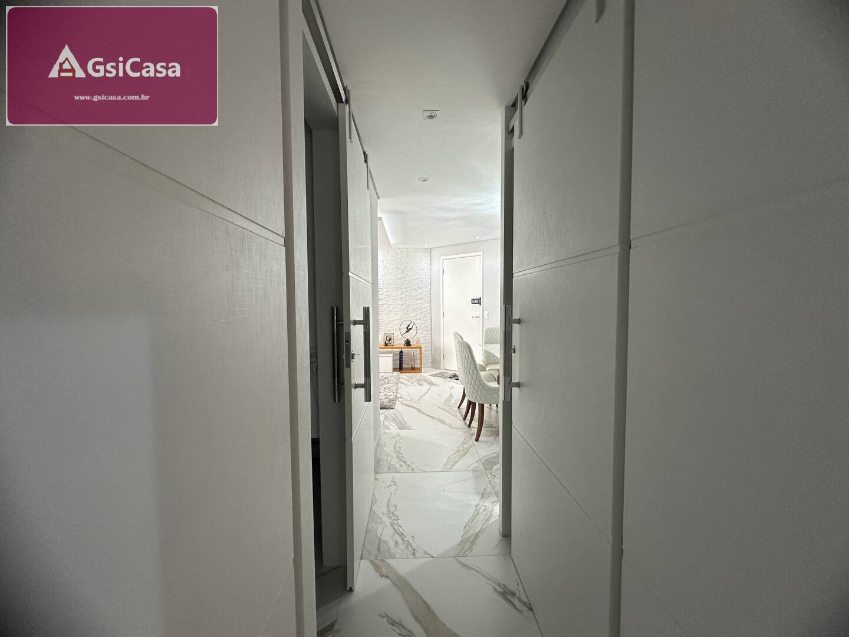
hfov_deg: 102.1
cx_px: 424
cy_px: 318
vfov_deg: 85.7
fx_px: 343
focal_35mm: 14
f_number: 2.2
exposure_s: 1/120
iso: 160
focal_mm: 2.22
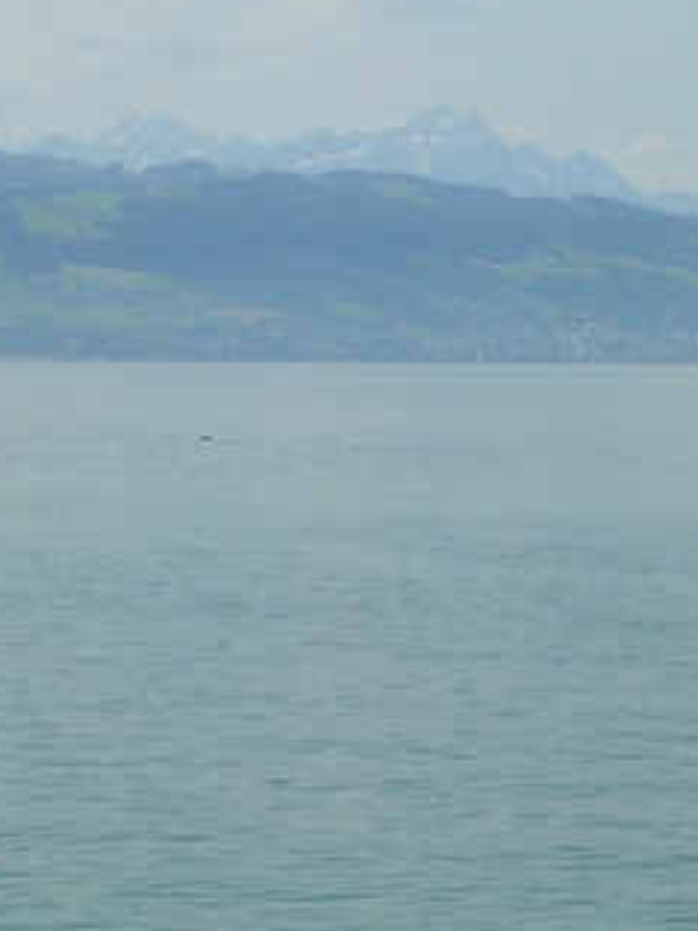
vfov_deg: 9.6
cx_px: 395
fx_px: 5512
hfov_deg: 7.2
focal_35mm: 205
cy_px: 318
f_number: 8.4
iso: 50
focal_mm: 16.8
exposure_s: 1/231
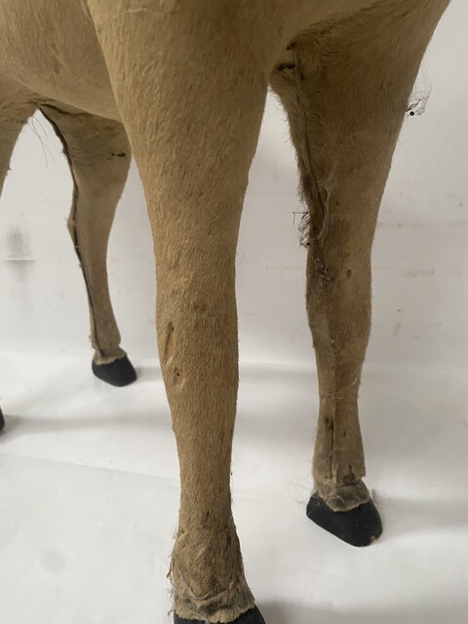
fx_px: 469
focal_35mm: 26
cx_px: 234
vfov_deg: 67.3
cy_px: 312
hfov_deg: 53.1
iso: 250
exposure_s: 1/60
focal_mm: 4.25
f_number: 1.8
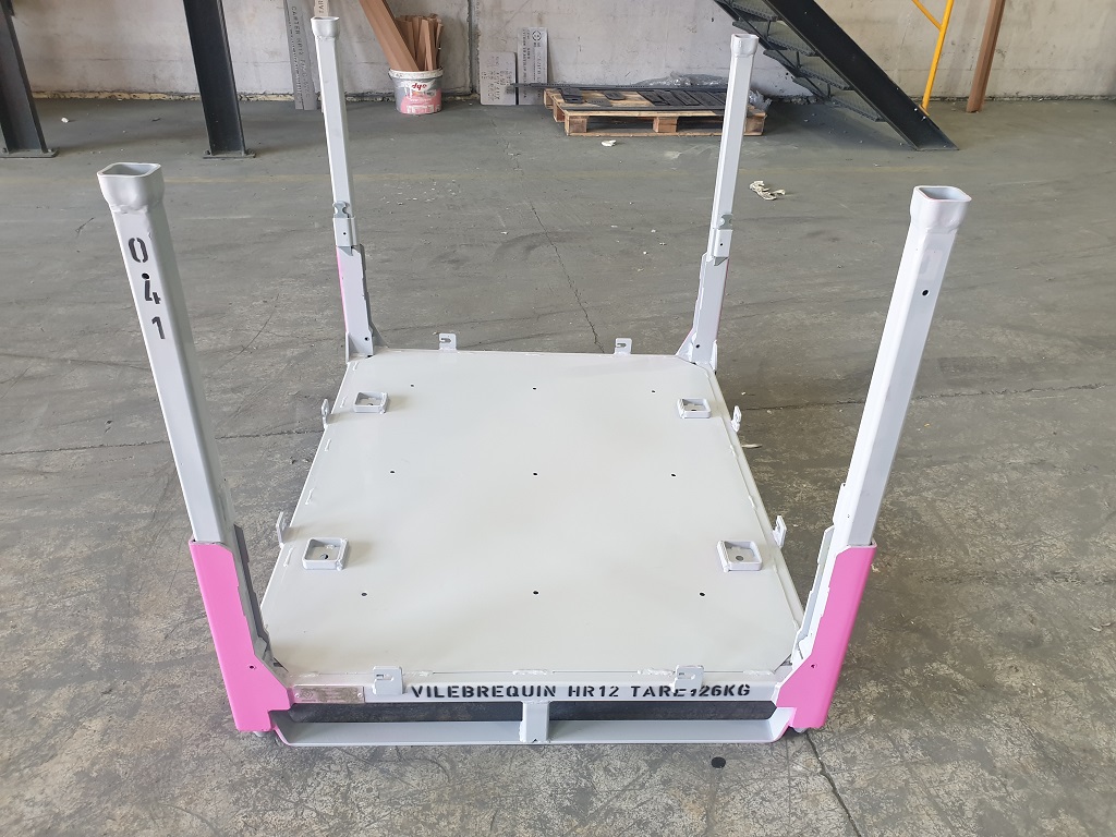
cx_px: 558
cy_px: 418
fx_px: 838
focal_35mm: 26
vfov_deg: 53.1
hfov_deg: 67.3
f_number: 2.4
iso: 160
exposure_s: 1/50
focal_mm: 4.3
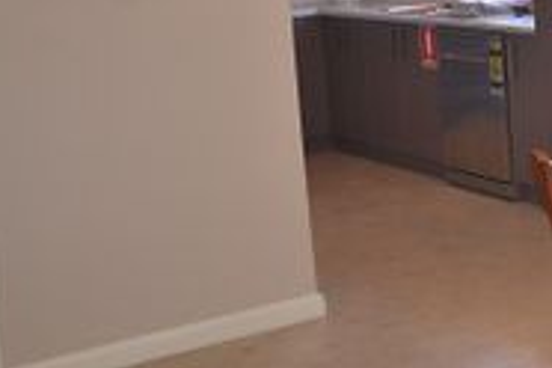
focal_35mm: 76
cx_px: 683
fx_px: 1165
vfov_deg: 17.8
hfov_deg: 24.0
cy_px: 76
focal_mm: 20
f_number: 4
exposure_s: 1/100
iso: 400
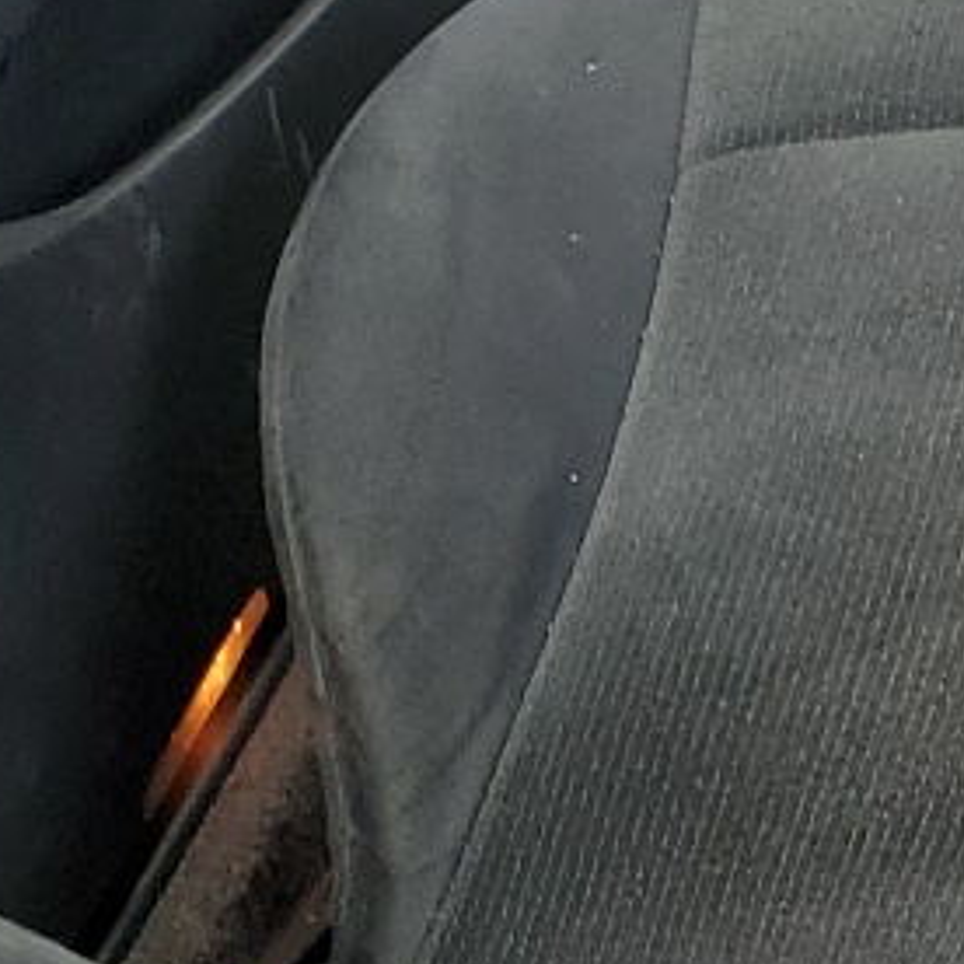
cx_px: 2351
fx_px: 4190
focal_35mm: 133
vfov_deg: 13.1
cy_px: 286
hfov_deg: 11.0
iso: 50
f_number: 1.5
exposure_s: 1/139
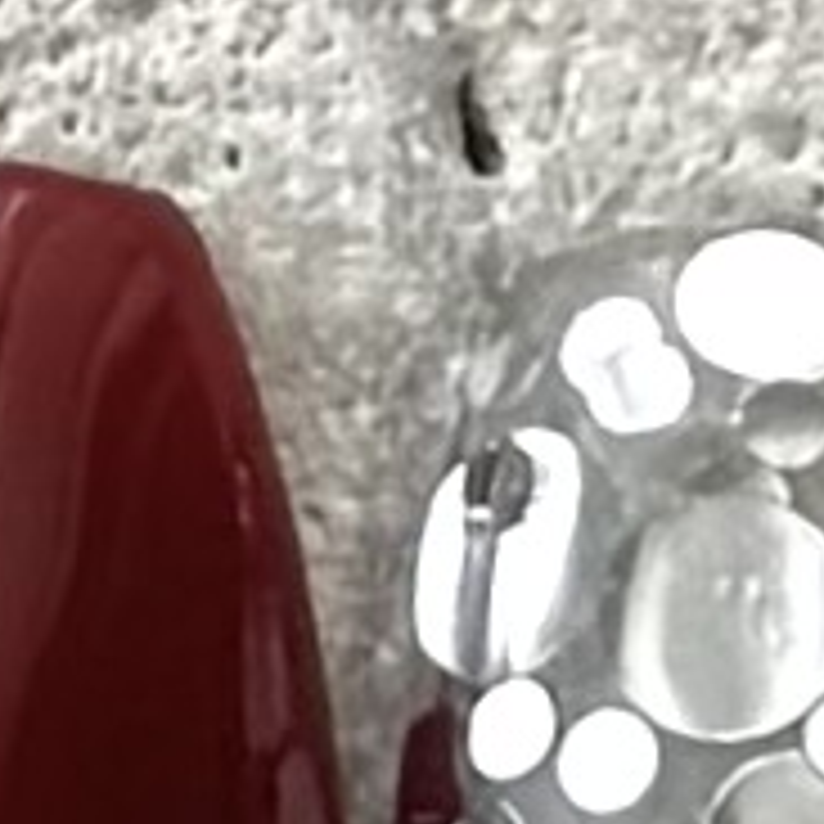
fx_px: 5305
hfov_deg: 8.7
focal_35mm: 197
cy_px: 2035
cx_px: -295
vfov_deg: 8.1
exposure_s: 1/227
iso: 64
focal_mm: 6.76
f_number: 1.78
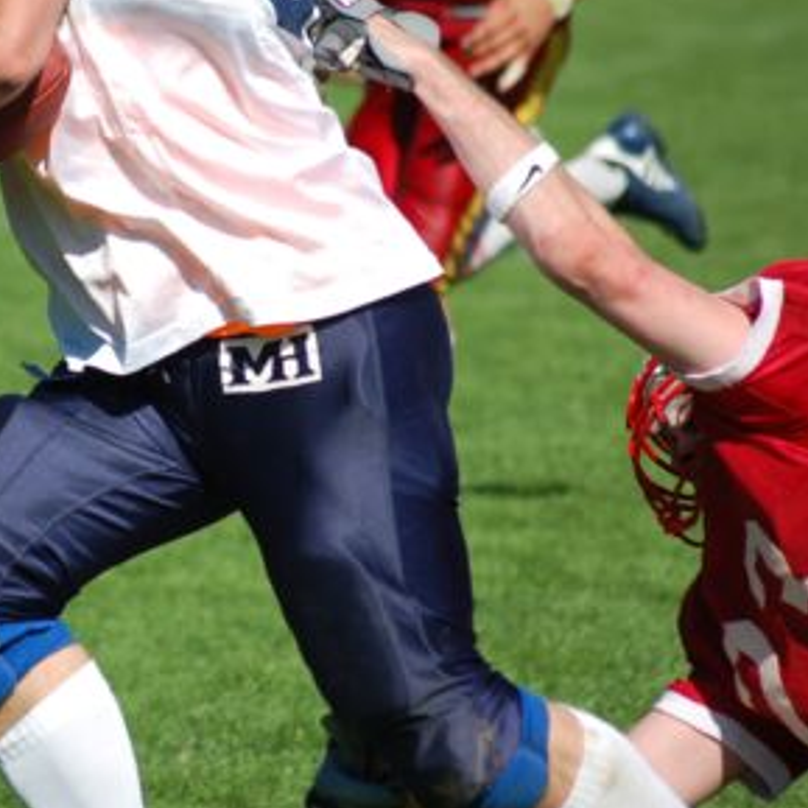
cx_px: 211
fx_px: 8952
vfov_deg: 5.2
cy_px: 400
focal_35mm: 339
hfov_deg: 5.2
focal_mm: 170
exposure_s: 1/1250
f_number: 5
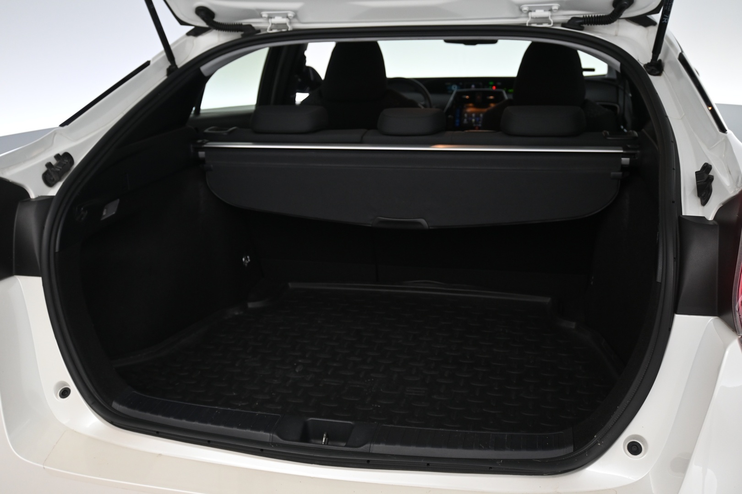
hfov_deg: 55.1
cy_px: 247
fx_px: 711
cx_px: 371
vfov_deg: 38.4
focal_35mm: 34
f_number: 4.2
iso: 500
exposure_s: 1/40
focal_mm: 23
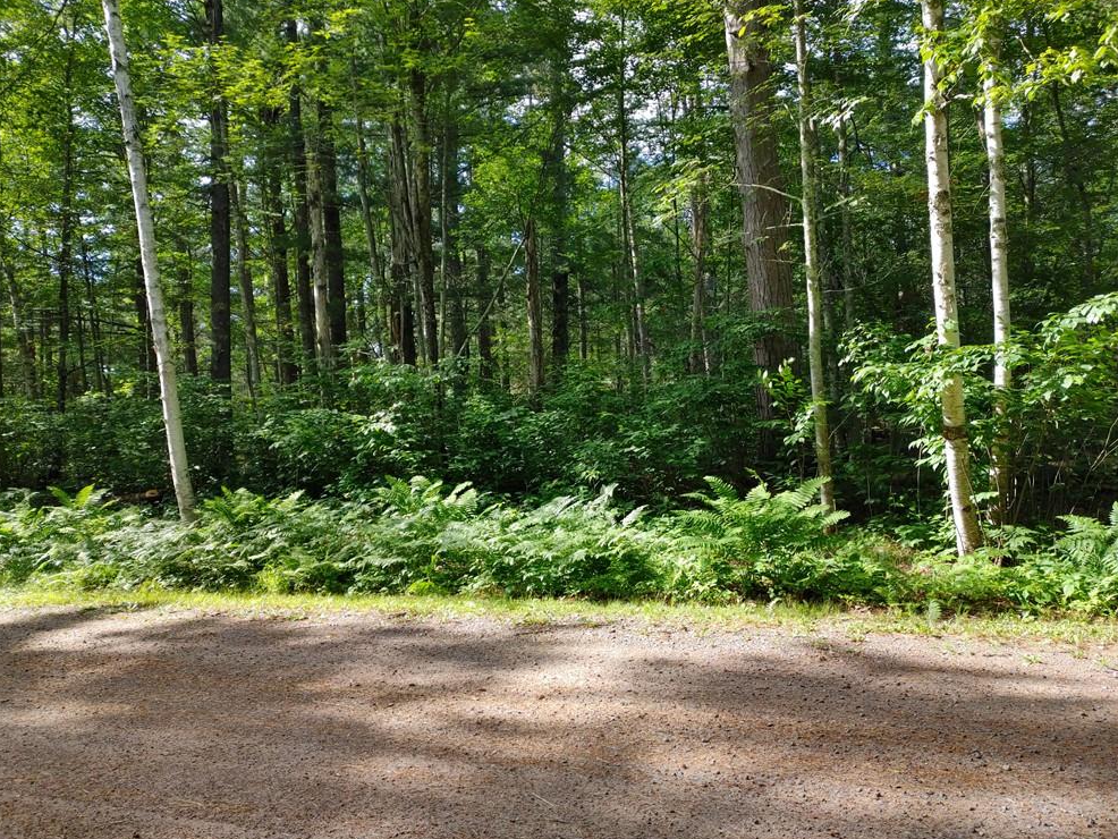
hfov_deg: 65.3
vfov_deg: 51.4
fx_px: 872
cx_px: 575
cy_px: 420
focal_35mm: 27
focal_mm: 5.58
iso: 50
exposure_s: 1/465
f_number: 1.8
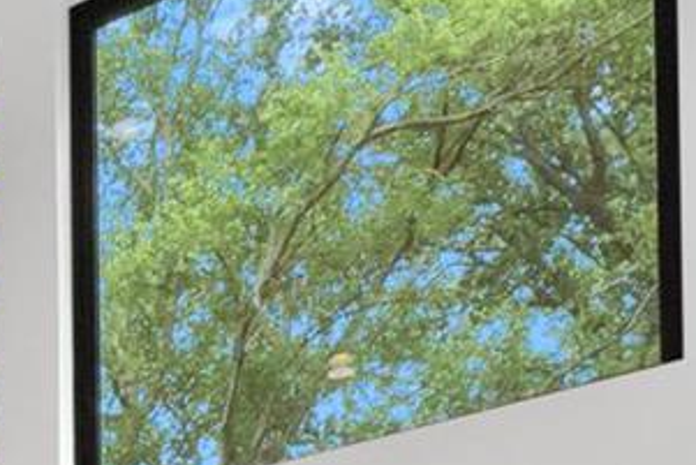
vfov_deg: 12.2
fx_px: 1644
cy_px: 1178
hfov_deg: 19.7
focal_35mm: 85
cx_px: -439
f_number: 8
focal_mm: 8
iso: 400
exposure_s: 1/40
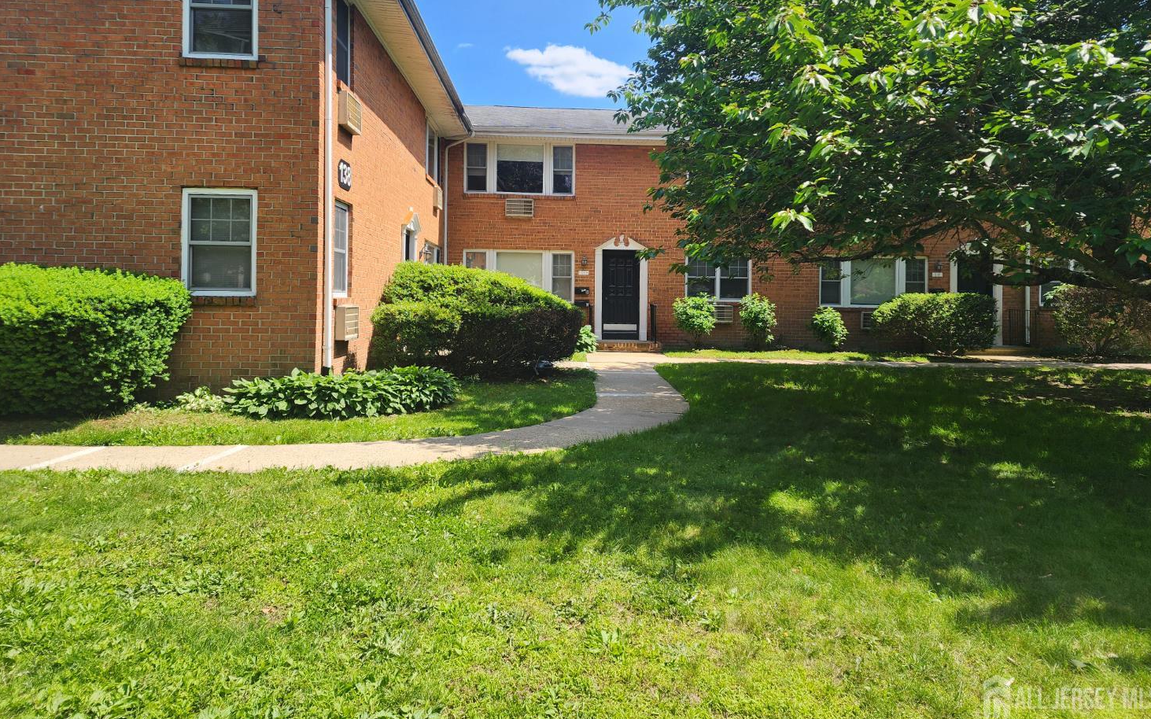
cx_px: 588
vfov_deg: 49.0
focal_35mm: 25
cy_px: 290
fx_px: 784
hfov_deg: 72.5
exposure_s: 1/521
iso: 12
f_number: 1.8
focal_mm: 6.4
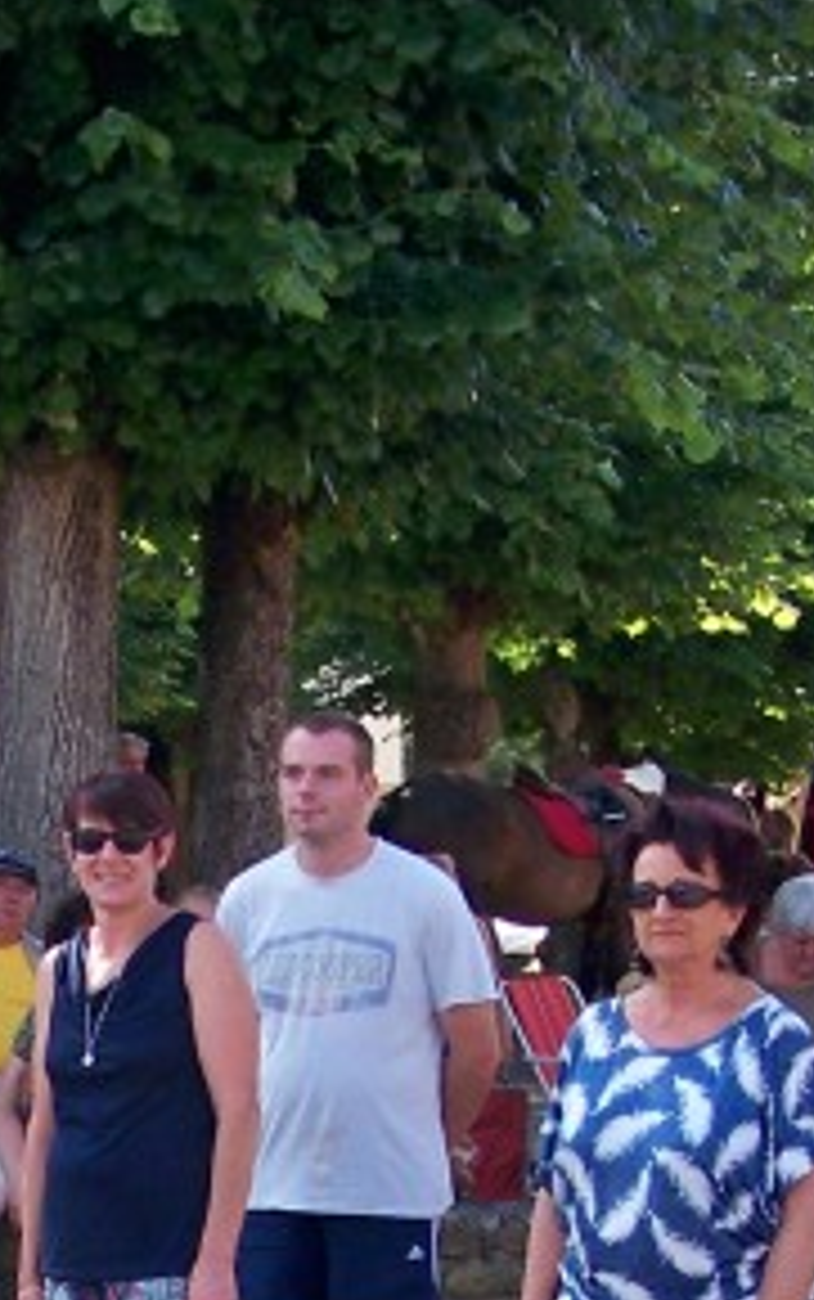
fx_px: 4395
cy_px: 1417
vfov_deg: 16.3
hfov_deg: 10.5
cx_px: 36
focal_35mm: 124
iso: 80
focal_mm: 5.85
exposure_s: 1/320
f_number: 2.8
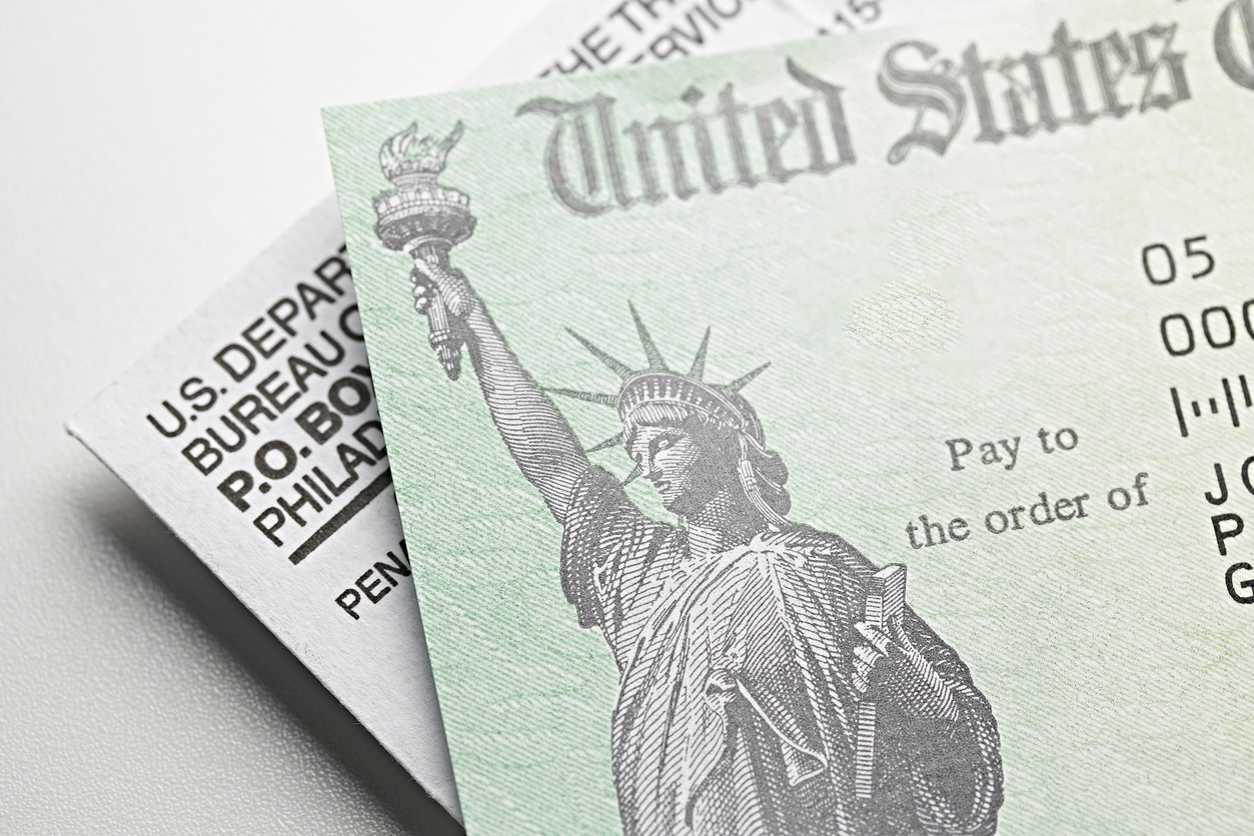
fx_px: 3484
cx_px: 627
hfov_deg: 20.4
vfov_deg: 13.7
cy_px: 418
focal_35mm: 100
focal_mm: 100
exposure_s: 1/20
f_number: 8
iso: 100
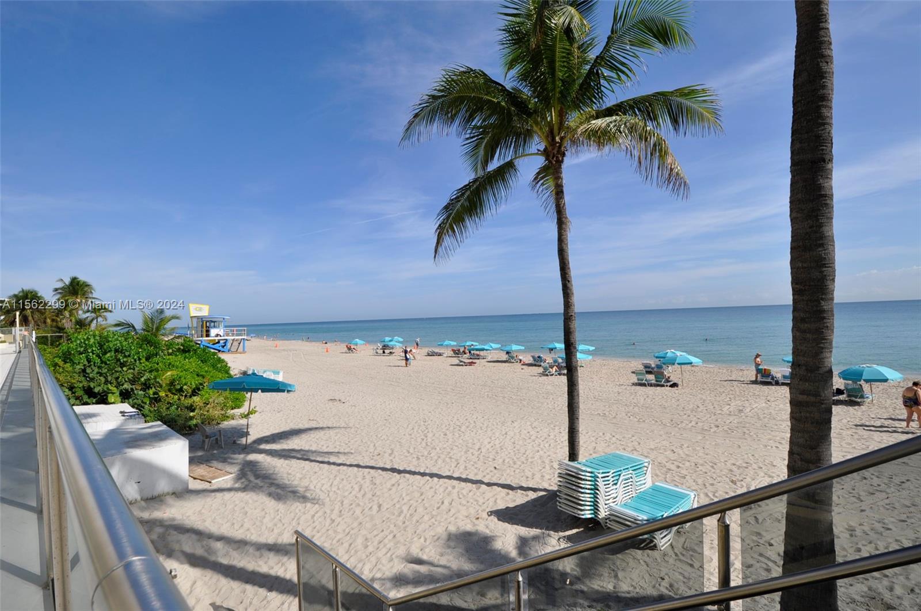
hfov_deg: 100.5
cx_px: 460
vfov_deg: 77.2
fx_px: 383
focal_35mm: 15
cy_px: 306
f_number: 10
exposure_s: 1/400
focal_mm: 10
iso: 200
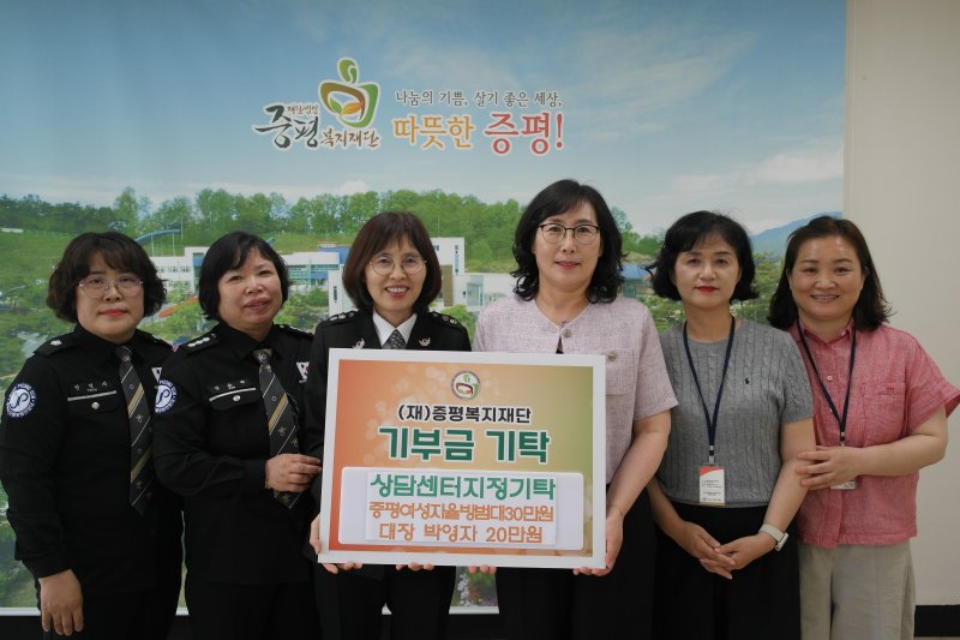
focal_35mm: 30
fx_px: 800
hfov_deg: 61.9
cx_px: 480
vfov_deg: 43.6
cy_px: 320
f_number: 3.5
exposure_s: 1/80
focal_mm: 20
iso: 200
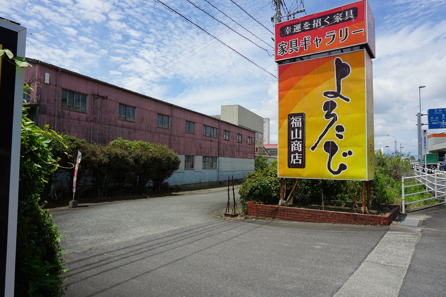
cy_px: 148
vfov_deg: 53.1
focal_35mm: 24
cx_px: 223
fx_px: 297
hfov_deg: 73.7
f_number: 10
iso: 100
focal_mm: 16
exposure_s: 1/250
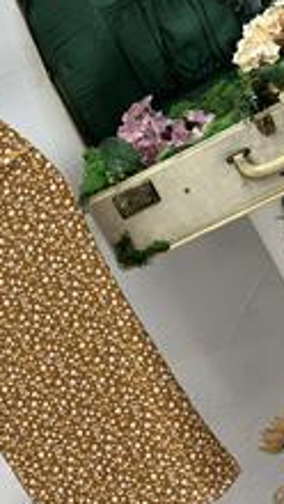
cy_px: 176
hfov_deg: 12.6
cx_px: -2
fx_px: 1270
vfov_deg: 22.4
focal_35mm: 95
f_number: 1.78
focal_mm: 6.86
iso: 80
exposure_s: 1/100
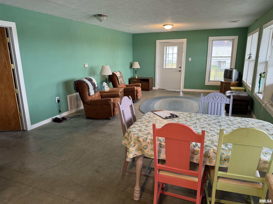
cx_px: 136
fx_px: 189
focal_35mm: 24
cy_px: 102
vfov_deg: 56.8
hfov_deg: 71.6
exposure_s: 1/60
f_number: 1.78
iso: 250
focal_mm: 6.76
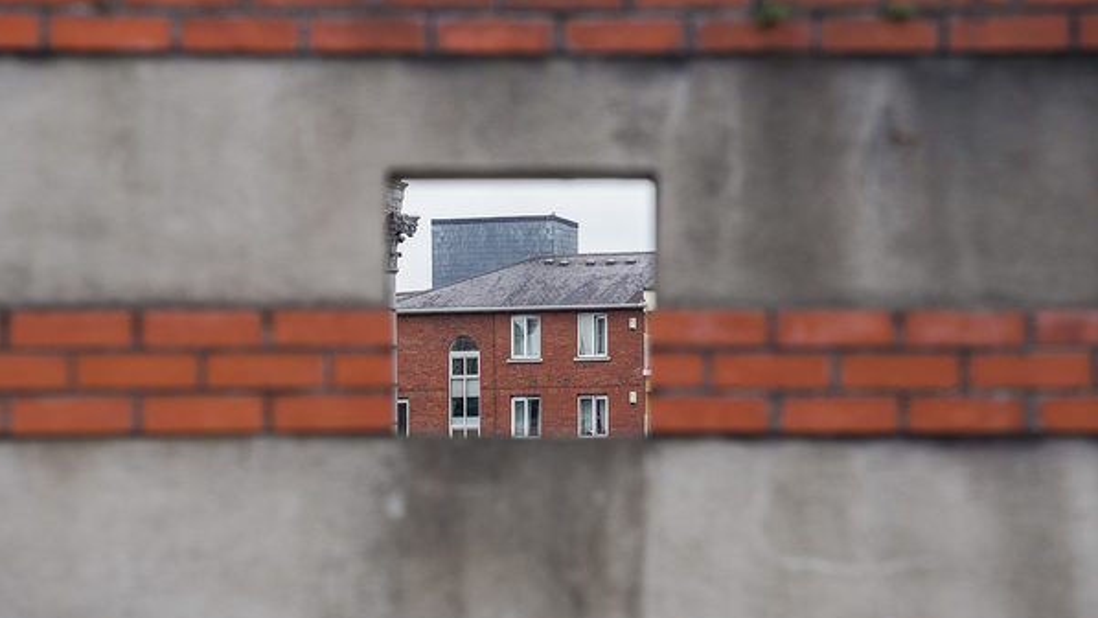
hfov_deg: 10.8
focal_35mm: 200
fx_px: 5824
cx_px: 550
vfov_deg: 6.1
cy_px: 307
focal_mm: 190
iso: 2500
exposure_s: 1/200
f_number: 6.3
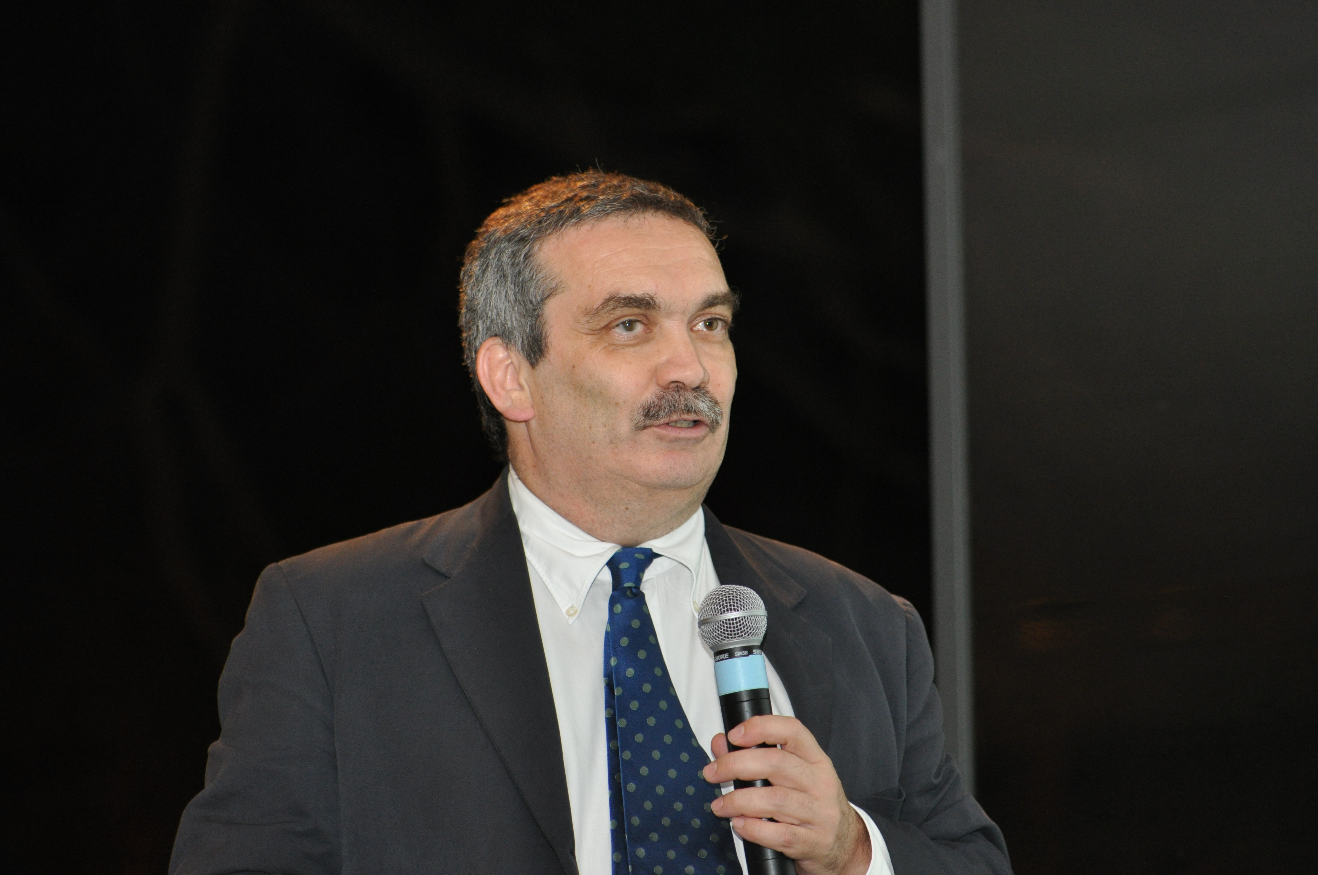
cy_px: 438
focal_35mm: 158
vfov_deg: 8.7
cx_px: 659
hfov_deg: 13.1
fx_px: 5759
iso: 800
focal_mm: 105
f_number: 4
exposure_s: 1/60
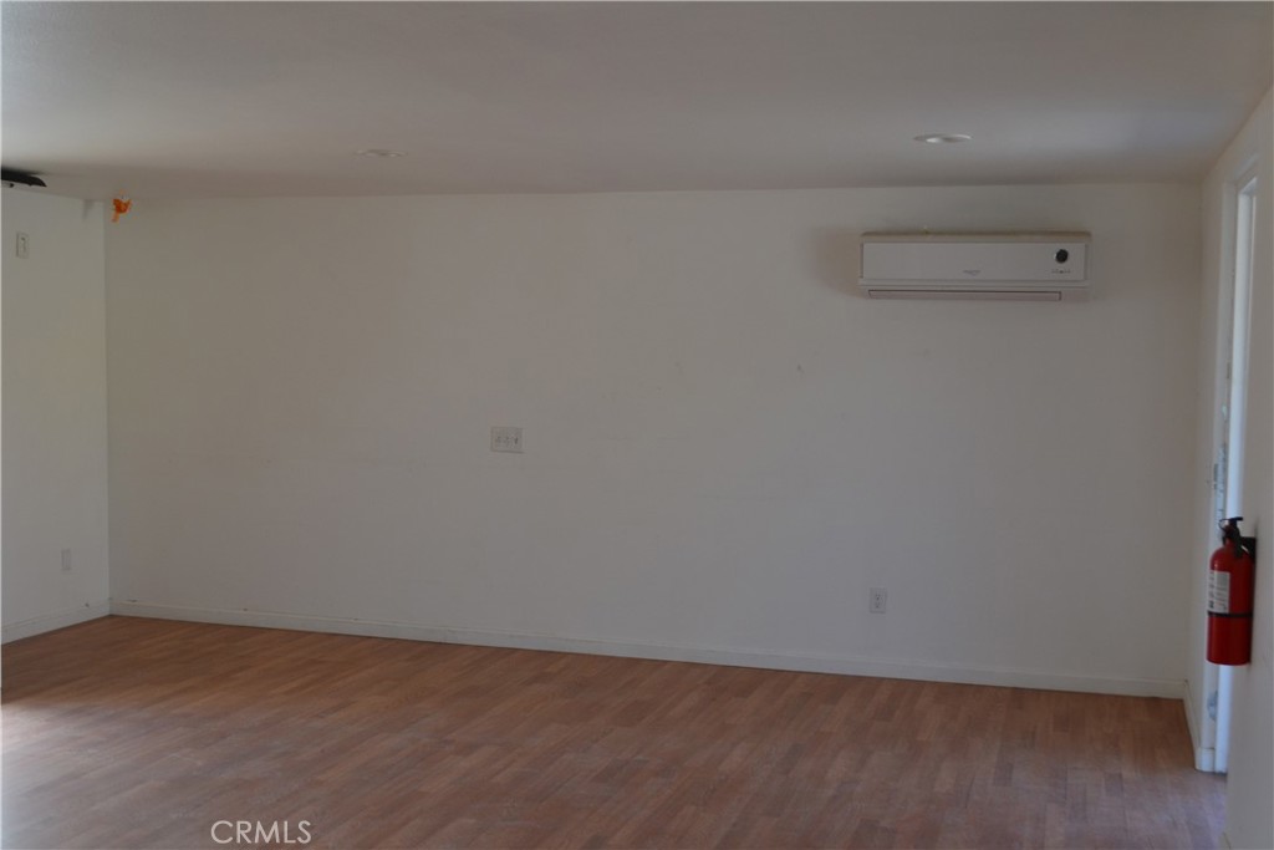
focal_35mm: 39
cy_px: 425
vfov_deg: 34.2
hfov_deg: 49.5
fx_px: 1380
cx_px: 637
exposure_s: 1/125
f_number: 5.6
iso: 360
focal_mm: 26
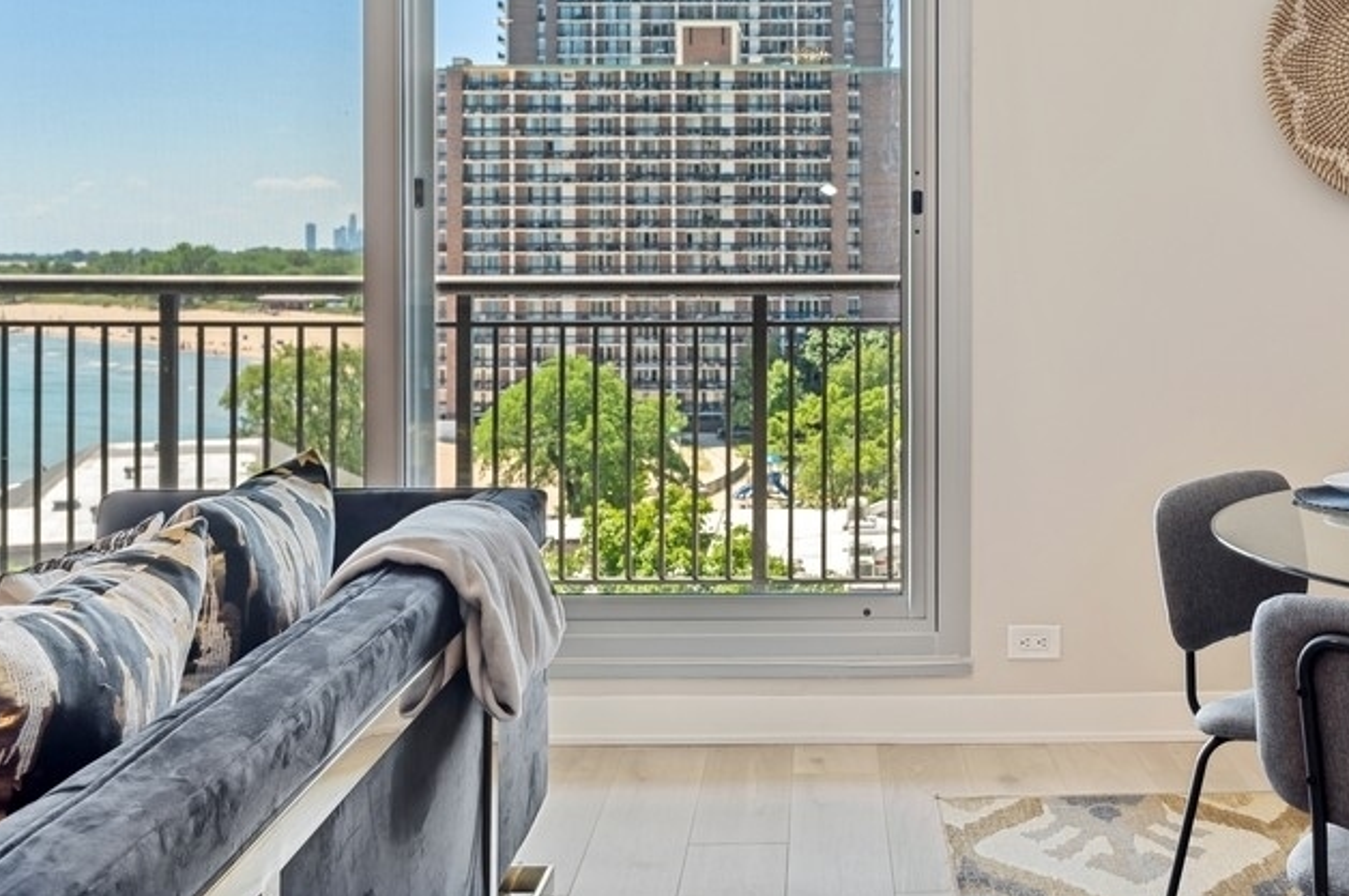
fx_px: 1609
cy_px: 260
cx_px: 829
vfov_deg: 30.7
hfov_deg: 45.2
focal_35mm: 43
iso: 100
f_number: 9
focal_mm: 30
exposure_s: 1/15
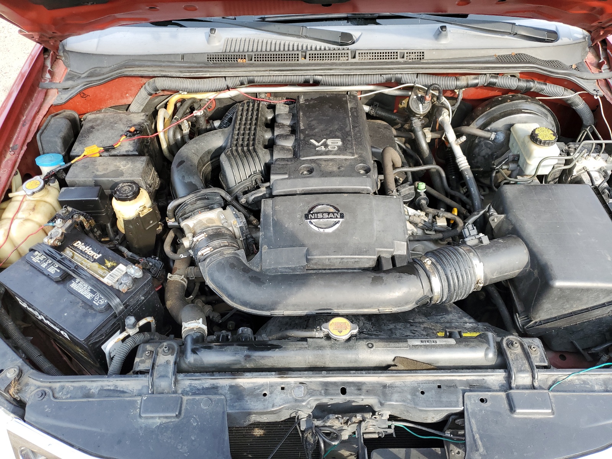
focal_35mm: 26
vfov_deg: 53.1
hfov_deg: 67.3
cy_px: 230
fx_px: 460
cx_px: 306
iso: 50
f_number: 1.5
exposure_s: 1/357
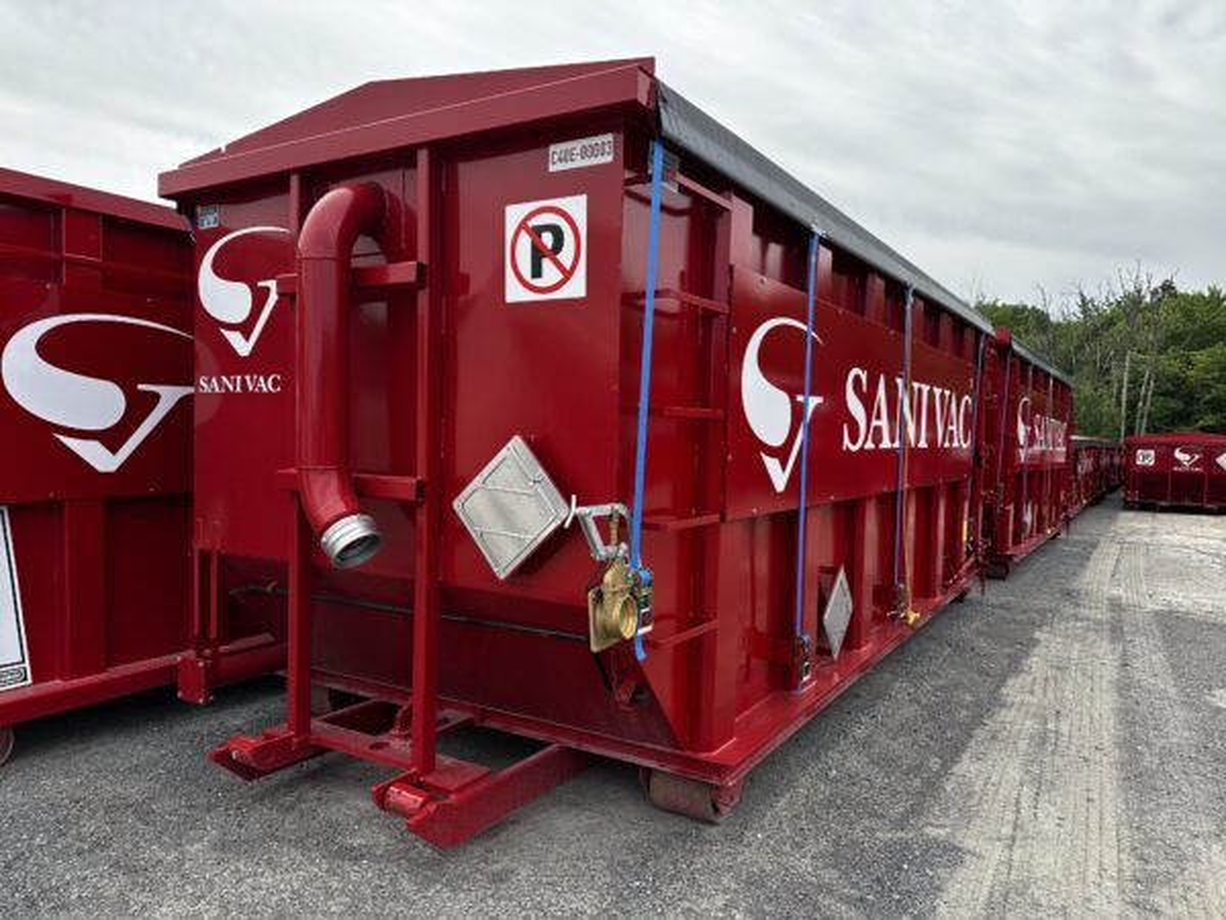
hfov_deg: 71.6
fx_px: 850
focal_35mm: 24
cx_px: 613
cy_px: 460
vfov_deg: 56.8
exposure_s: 1/1019
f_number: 1.78
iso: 80
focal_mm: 6.86
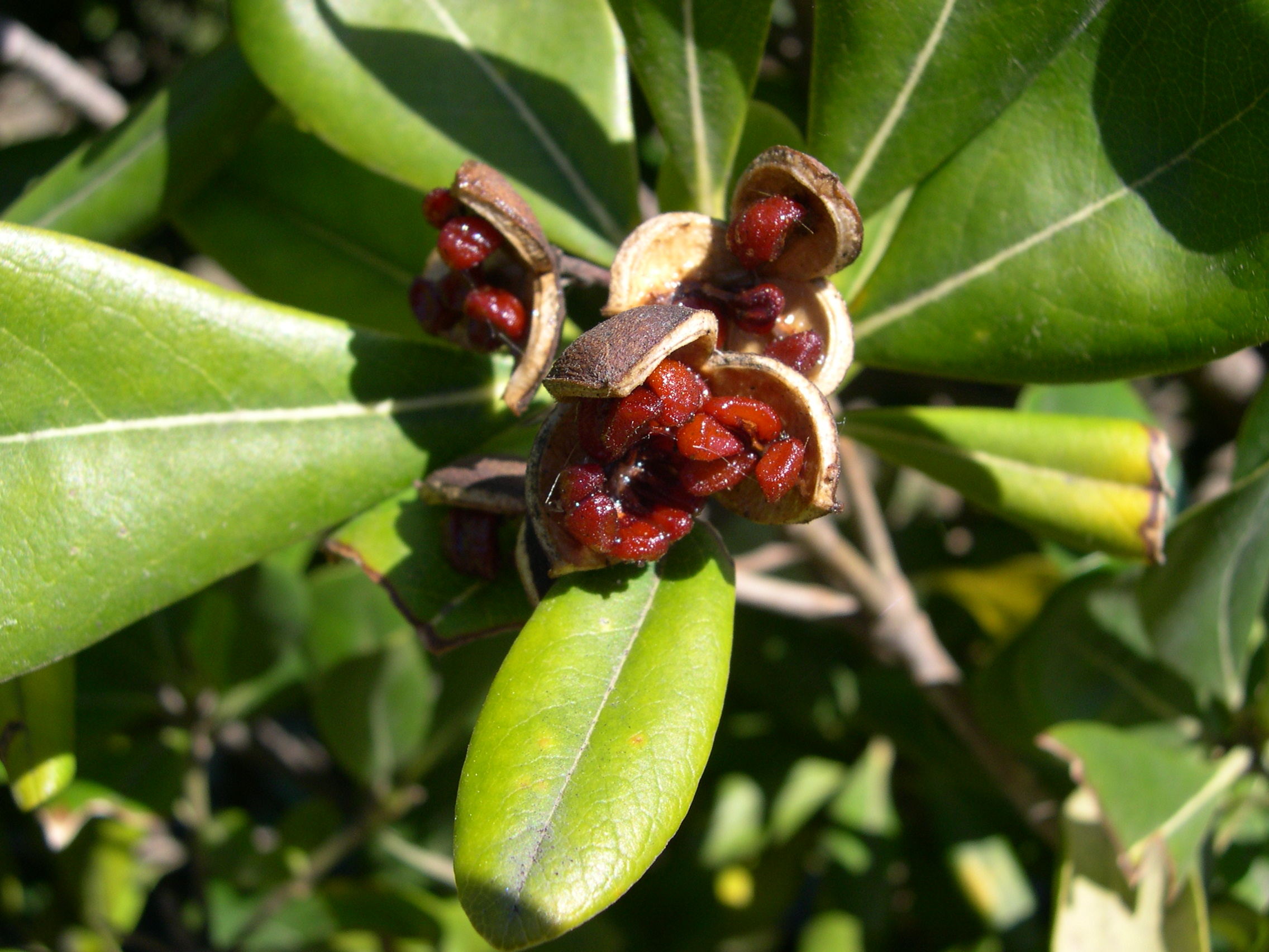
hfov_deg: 49.0
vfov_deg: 37.7
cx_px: 634
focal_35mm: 38
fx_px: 1393
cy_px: 476
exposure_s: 1/122
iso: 100
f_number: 7.6
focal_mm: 8
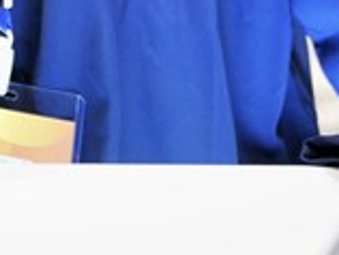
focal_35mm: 248
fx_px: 2432
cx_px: -21
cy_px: -268
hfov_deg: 7.9
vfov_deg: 5.9
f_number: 2.8
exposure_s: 1/40
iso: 640
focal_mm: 34
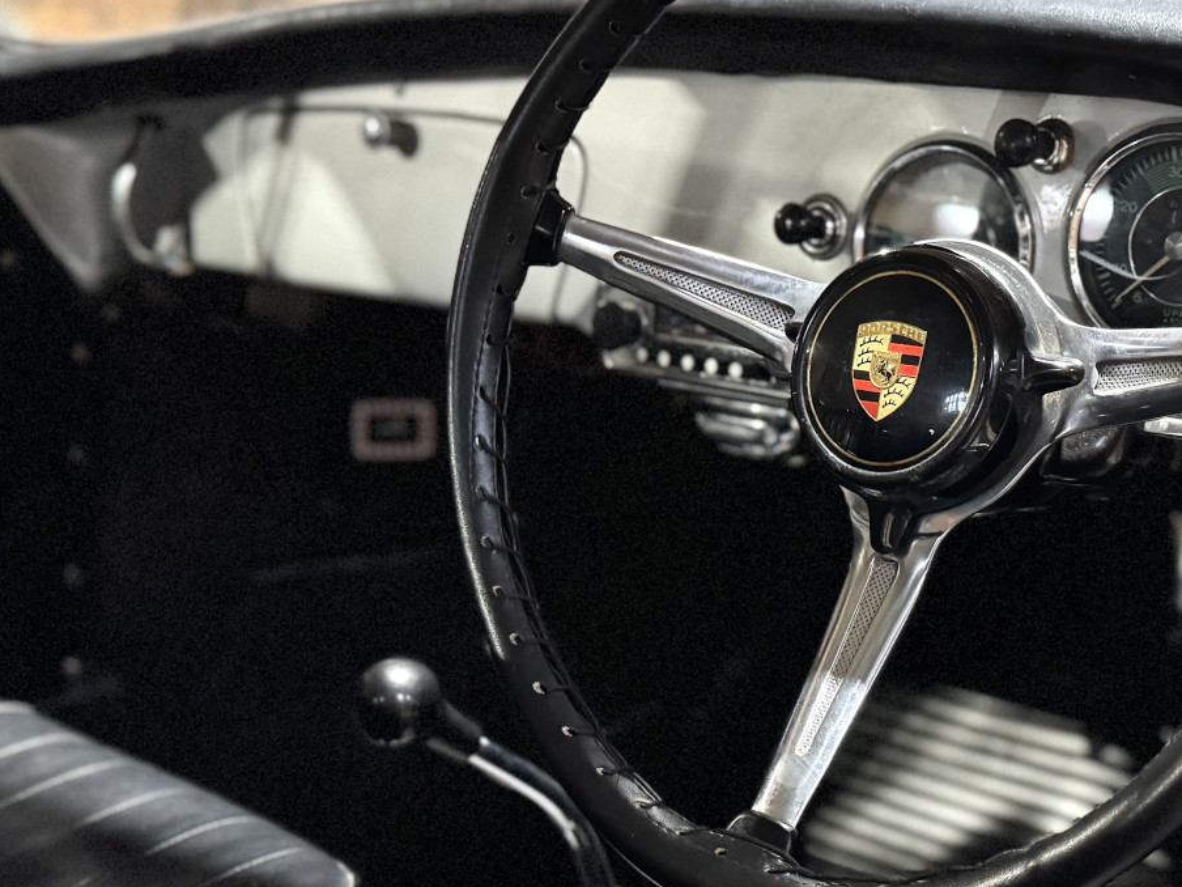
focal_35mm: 51
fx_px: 1741
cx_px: 792
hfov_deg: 37.1
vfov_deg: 28.6
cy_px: 409
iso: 1000
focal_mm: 6.76
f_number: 1.78
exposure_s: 1/35
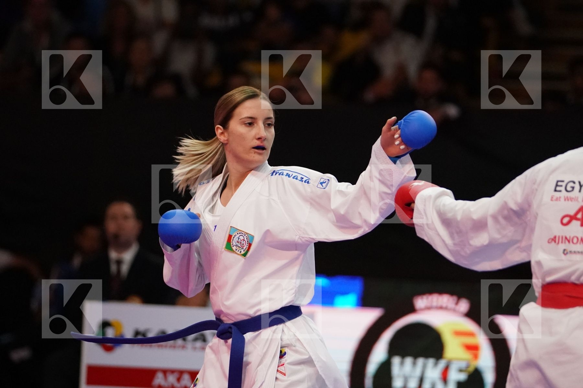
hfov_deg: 8.5
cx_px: 292
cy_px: 194
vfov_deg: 5.7
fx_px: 3935
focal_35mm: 243
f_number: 2.8
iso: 6400
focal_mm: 162
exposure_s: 1/1000
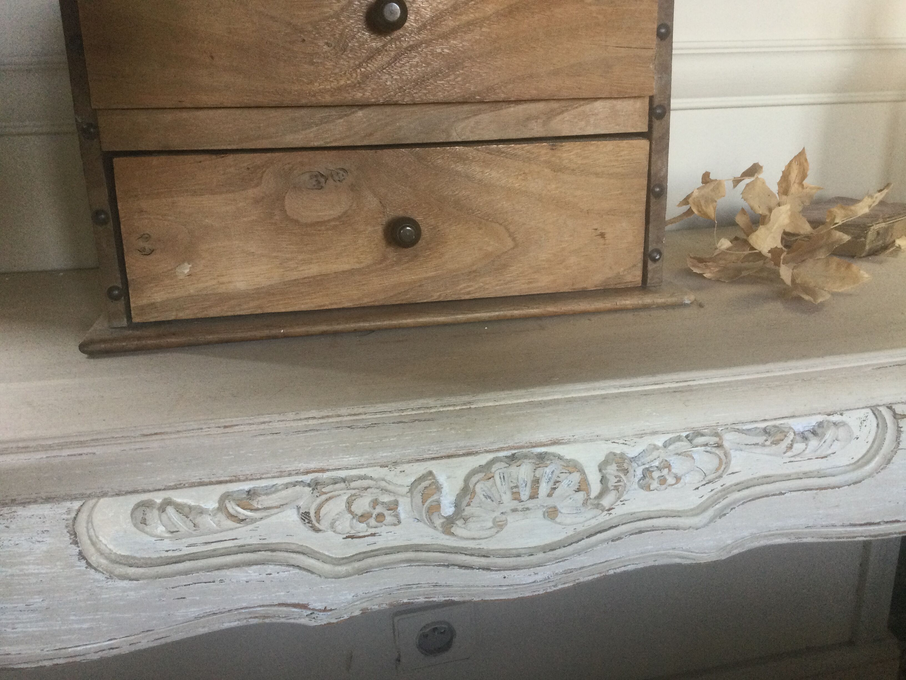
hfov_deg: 58.4
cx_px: 453
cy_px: 340
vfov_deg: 45.4
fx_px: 811
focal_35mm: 31
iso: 125
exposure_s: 1/33
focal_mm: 3.3
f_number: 2.4
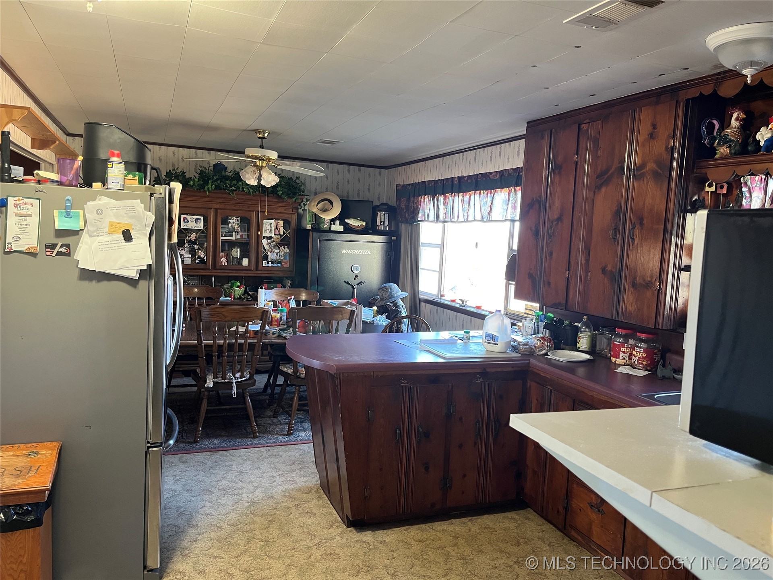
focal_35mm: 26
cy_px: 290
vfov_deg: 53.1
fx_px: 581
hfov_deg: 67.3
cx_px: 386
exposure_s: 1/60
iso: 200
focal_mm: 5.1
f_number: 1.6
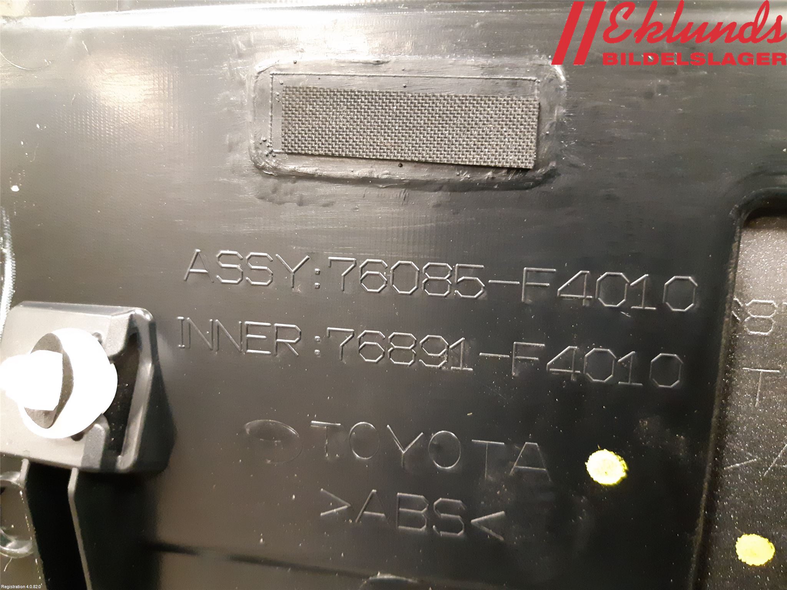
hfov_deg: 67.3
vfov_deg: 53.1
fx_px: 591
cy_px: 295
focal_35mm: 26
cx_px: 394
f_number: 1.7
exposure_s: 1/20
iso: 640
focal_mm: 3.93
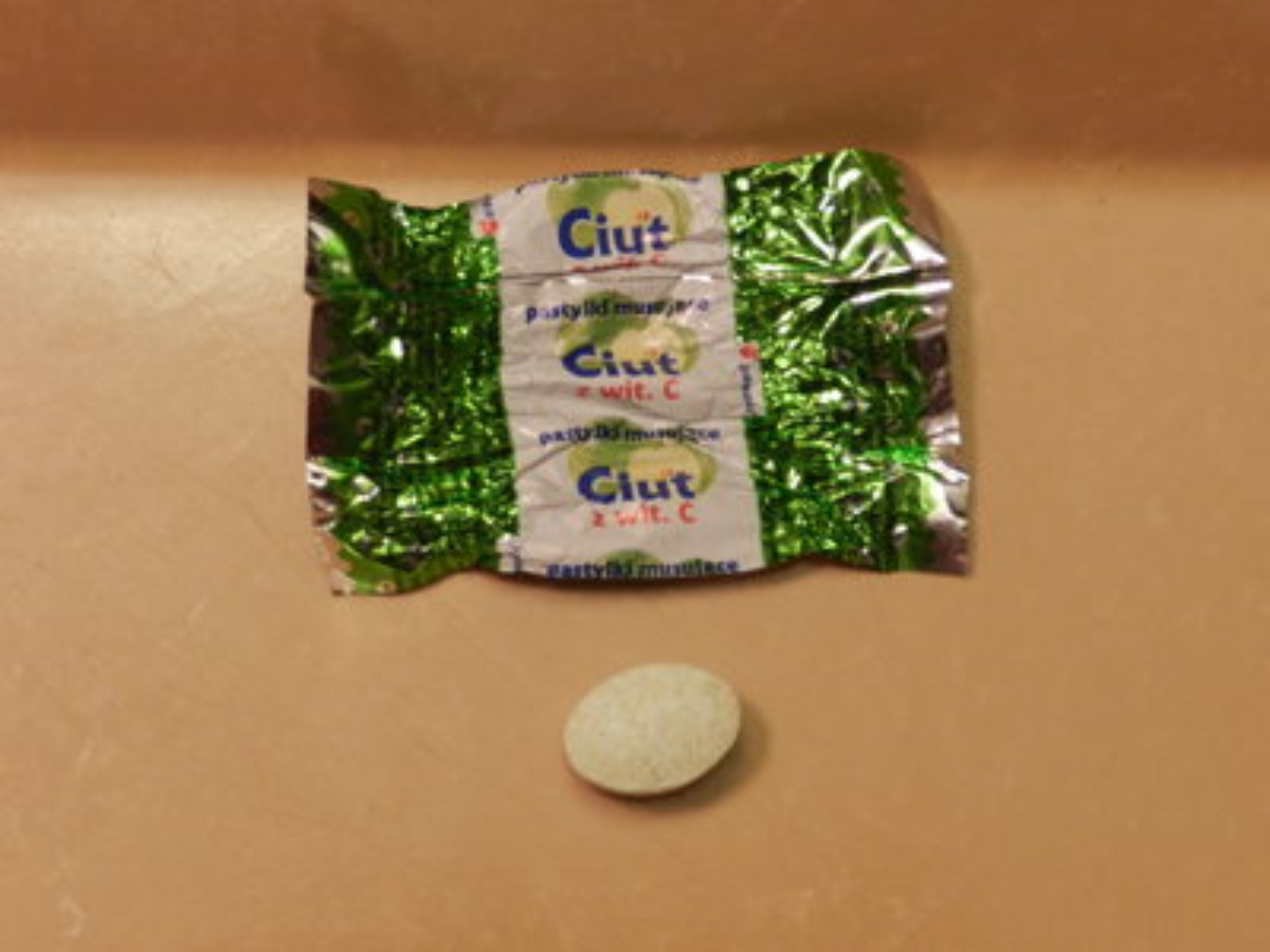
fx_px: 4219
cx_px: 635
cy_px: 476
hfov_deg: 17.1
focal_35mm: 115
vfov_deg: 12.9
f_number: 4.8
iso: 400
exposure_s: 1/8
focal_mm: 20.5
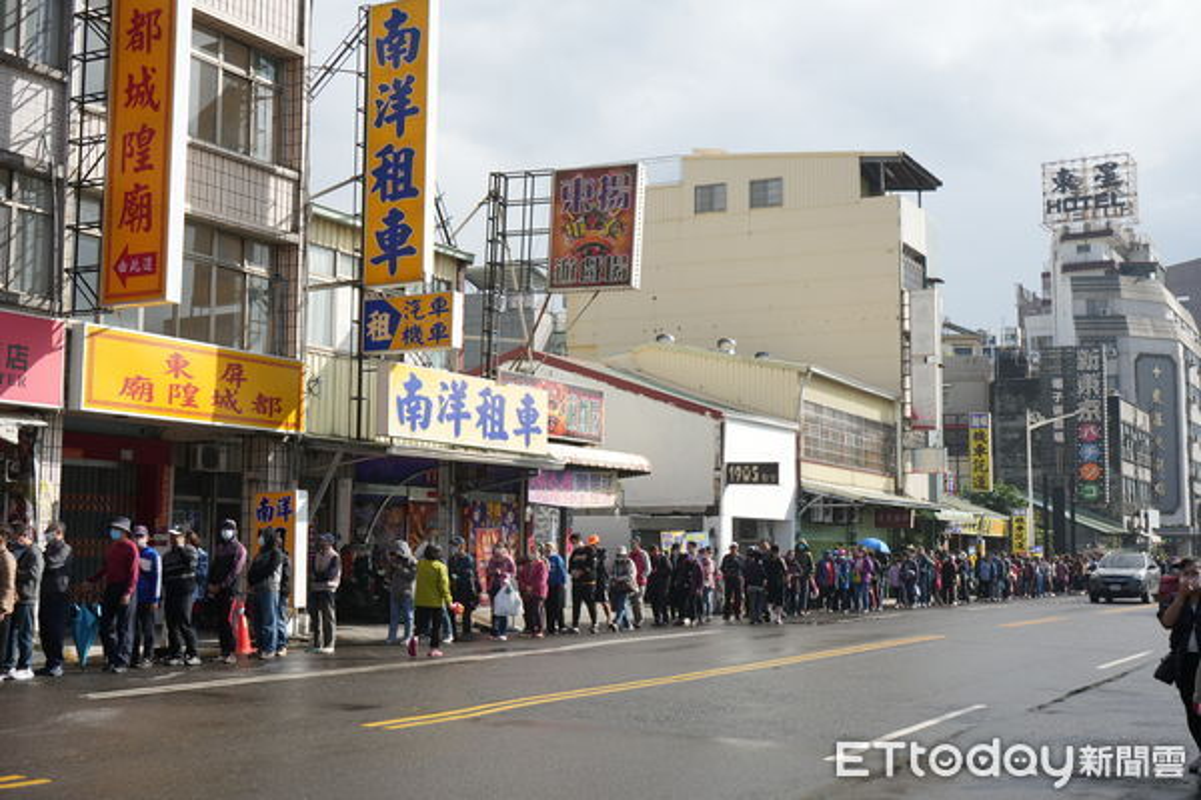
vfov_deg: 32.6
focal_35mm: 41
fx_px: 1368
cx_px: 600
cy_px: 400
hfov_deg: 47.4
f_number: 9
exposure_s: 1/400
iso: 200
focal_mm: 41
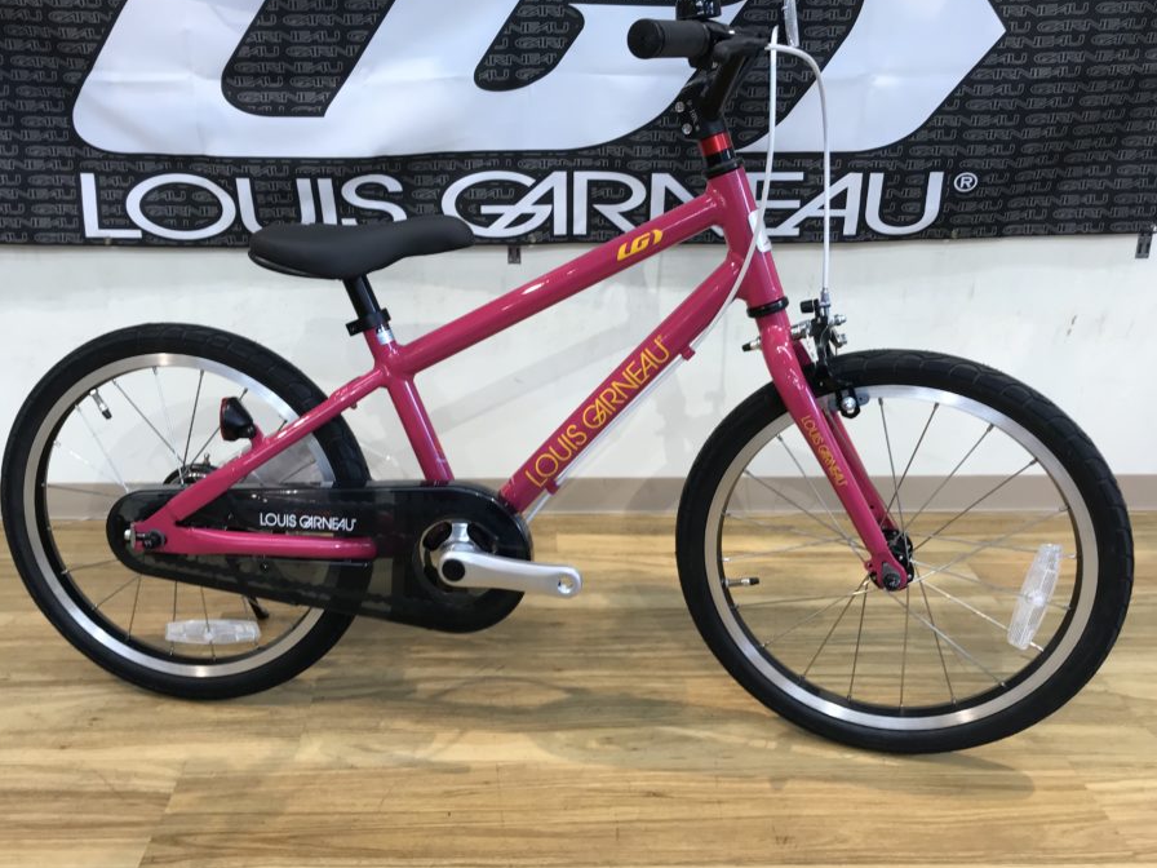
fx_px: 1070
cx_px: 537
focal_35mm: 32
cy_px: 397
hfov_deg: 56.8
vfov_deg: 44.1
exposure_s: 1/50
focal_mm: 3.99
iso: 32
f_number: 1.8
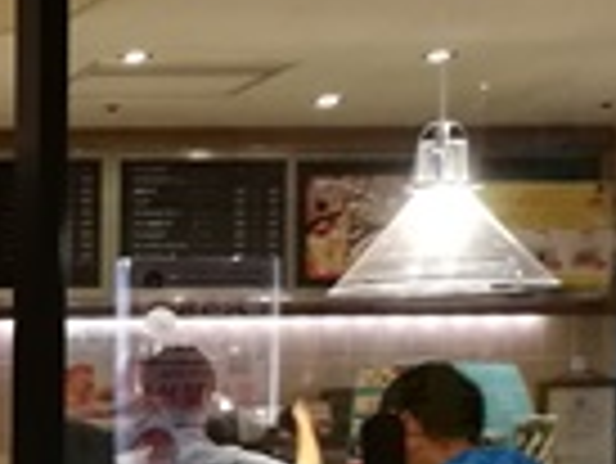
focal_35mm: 142
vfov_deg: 10.2
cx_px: -625
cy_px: 640
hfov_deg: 12.3
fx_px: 2529
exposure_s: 1/33.3
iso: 400
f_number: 2.2
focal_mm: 4.5
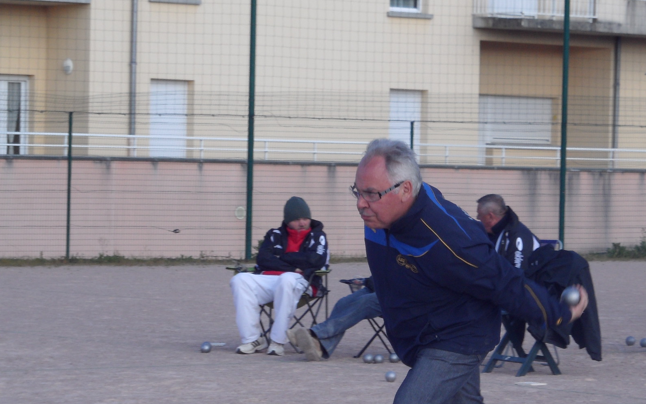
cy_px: 334
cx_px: 448
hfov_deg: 12.3
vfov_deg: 7.7
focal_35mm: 170
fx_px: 2993
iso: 80
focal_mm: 16.3
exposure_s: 1/250
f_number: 4.4
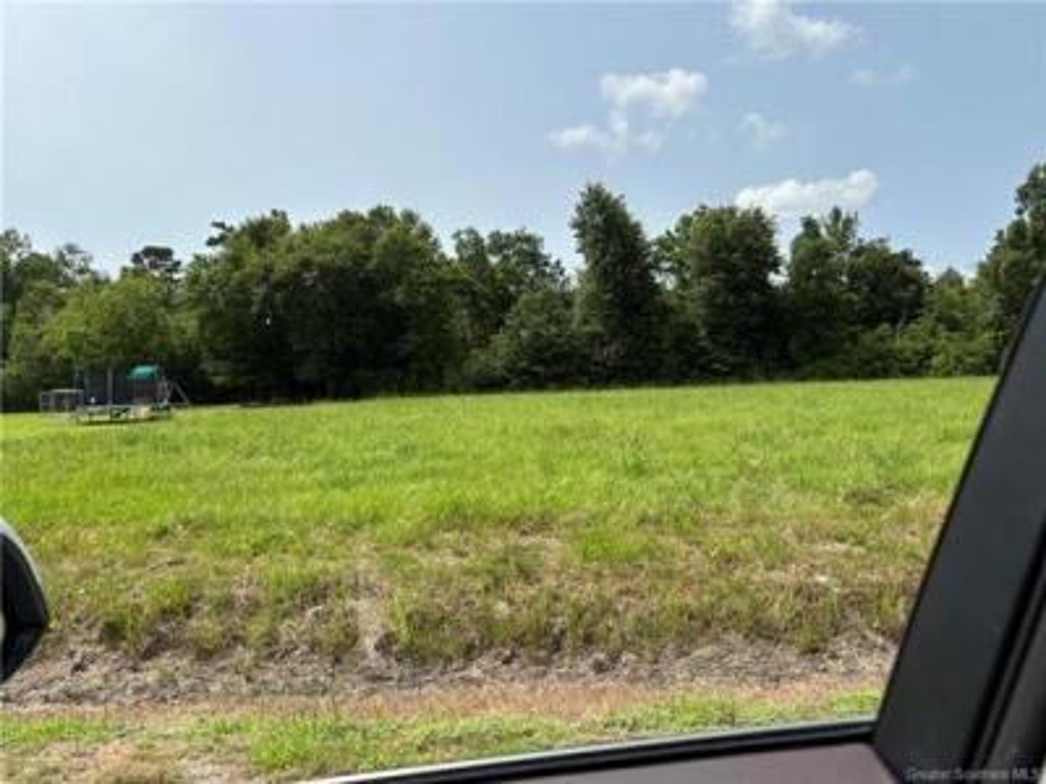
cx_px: 523
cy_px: 392
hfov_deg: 67.3
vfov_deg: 53.1
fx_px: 786
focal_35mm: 26
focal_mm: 5.96
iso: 50
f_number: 1.6
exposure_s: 1/3788
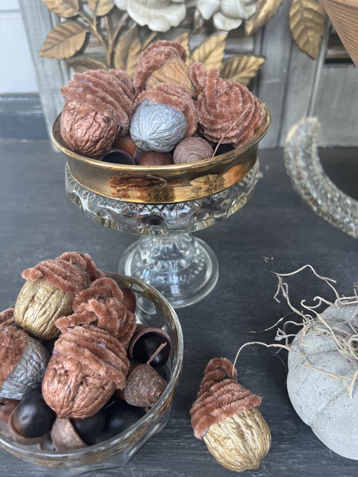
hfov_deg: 53.1
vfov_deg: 67.3
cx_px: 179
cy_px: 238
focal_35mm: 26
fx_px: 359
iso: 160
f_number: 1.5
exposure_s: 1/60
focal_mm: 5.7
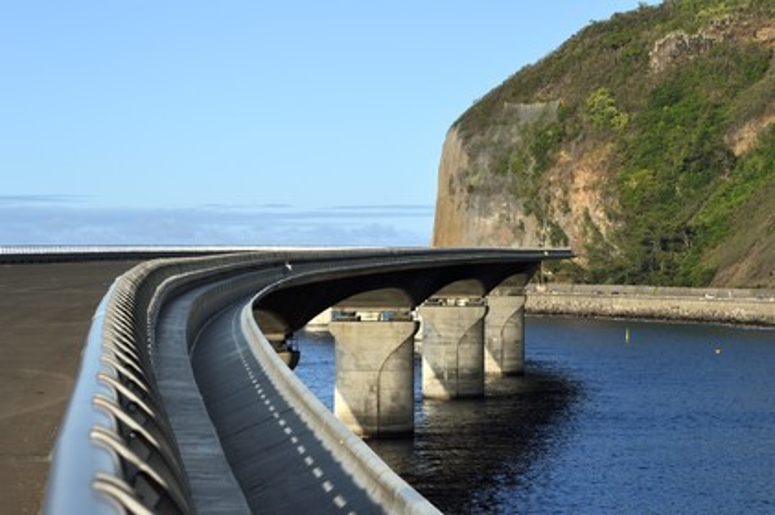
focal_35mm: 160
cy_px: 258
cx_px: 388
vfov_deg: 8.6
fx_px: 3442
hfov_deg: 12.8
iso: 200
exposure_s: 1/250
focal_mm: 160
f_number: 16
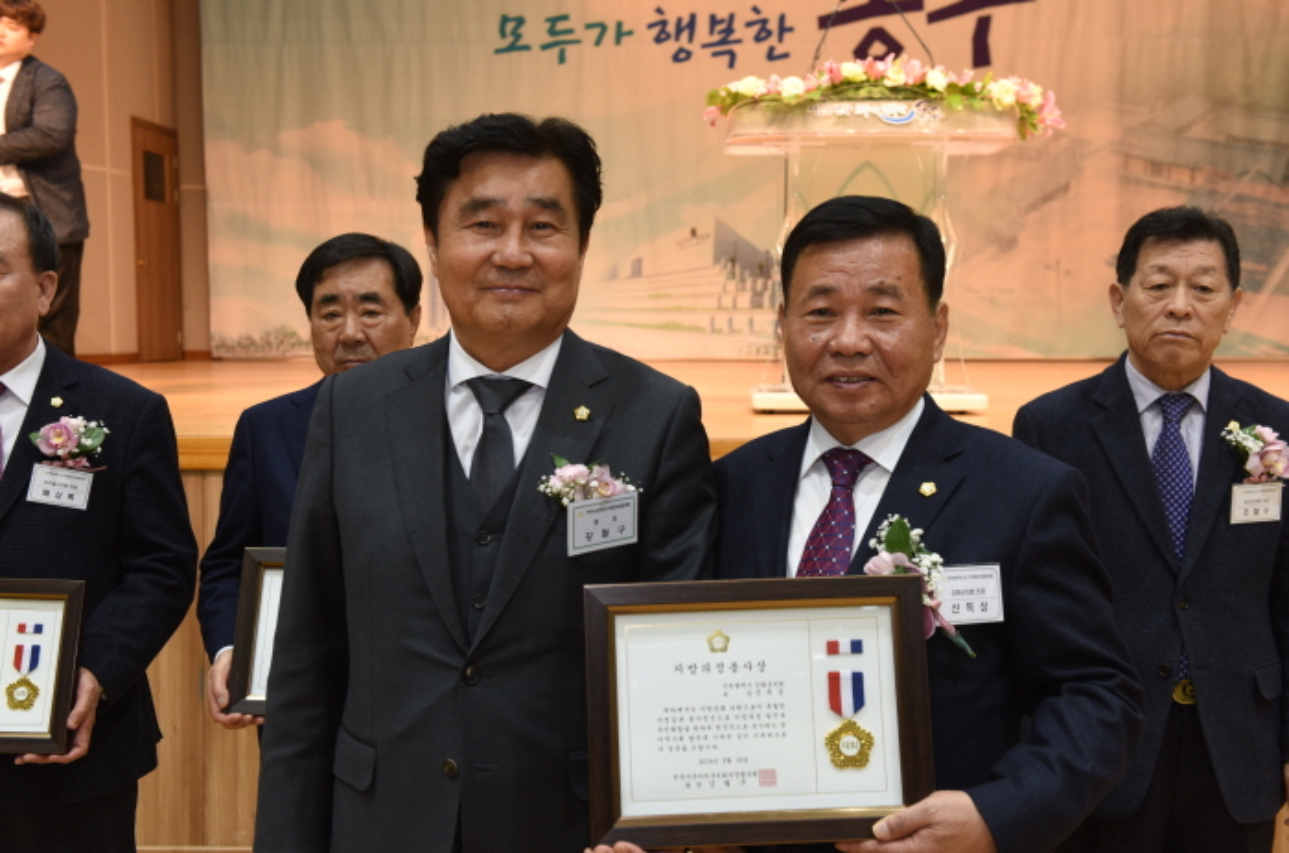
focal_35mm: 45
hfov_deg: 43.7
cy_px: 426
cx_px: 644
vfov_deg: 29.7
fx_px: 1607
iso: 800
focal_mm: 45
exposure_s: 1/60
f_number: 6.3
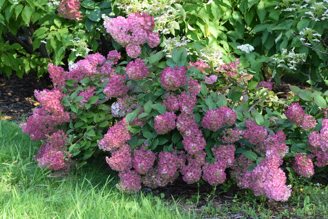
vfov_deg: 10.8
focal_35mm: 128
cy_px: 110
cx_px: 164
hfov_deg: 16.1
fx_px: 1162
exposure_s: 1/125
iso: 400
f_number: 7.1
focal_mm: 85
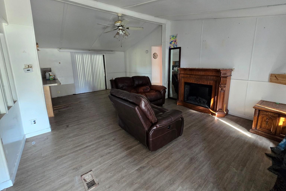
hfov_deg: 104.3
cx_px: 143
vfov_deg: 81.0
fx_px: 111
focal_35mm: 14
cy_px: 86
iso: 500
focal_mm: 2.2
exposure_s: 1/60
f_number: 2.2
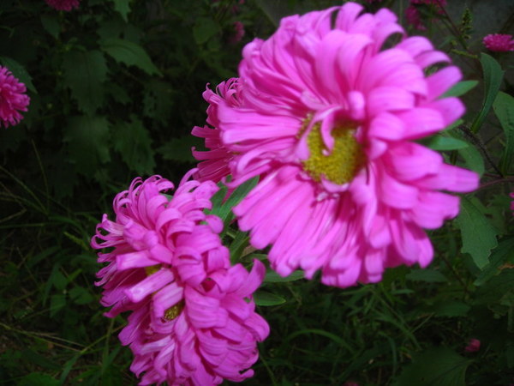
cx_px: 257
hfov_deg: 49.0
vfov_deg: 37.7
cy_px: 193
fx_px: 564
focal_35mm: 38
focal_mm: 6.3
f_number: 3.2
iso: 50
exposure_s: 1/60.1
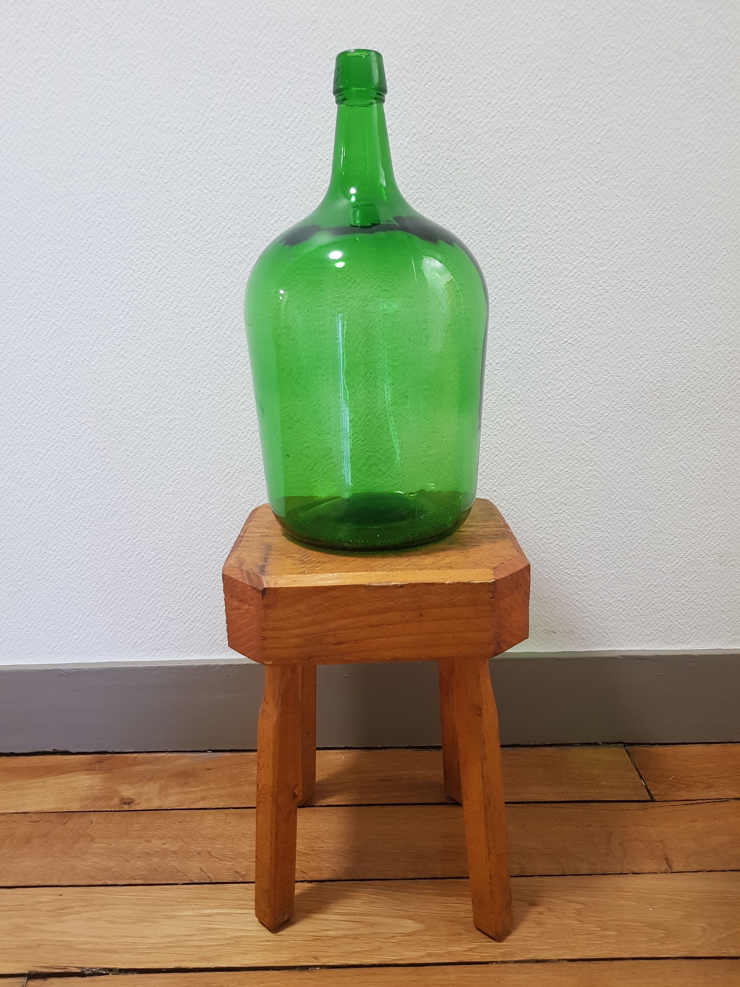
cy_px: 494
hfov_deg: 53.1
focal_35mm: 26
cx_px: 370
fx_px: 741
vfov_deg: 67.3
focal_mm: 4.2
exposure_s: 1/25
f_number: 1.7
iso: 250
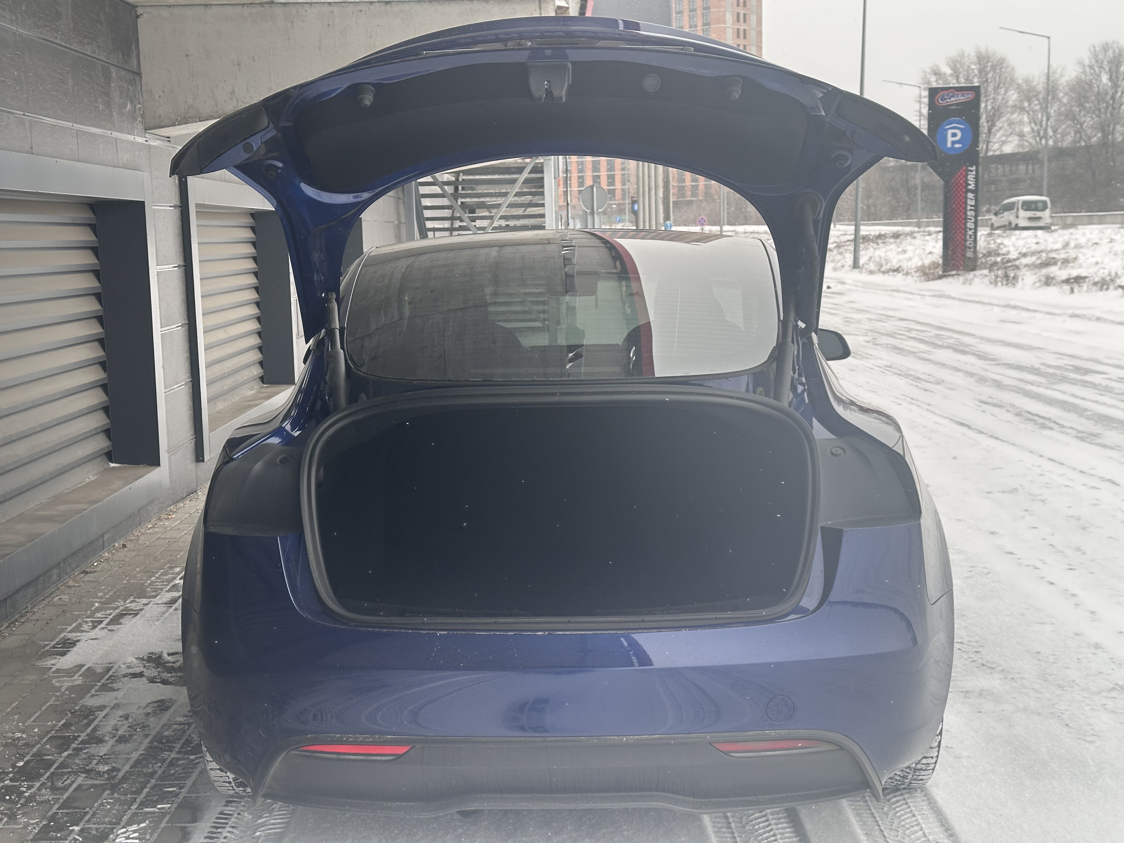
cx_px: 562
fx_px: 1559
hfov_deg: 39.7
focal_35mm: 48
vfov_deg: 30.3
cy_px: 422
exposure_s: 1/426
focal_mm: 6.86
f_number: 1.78
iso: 64
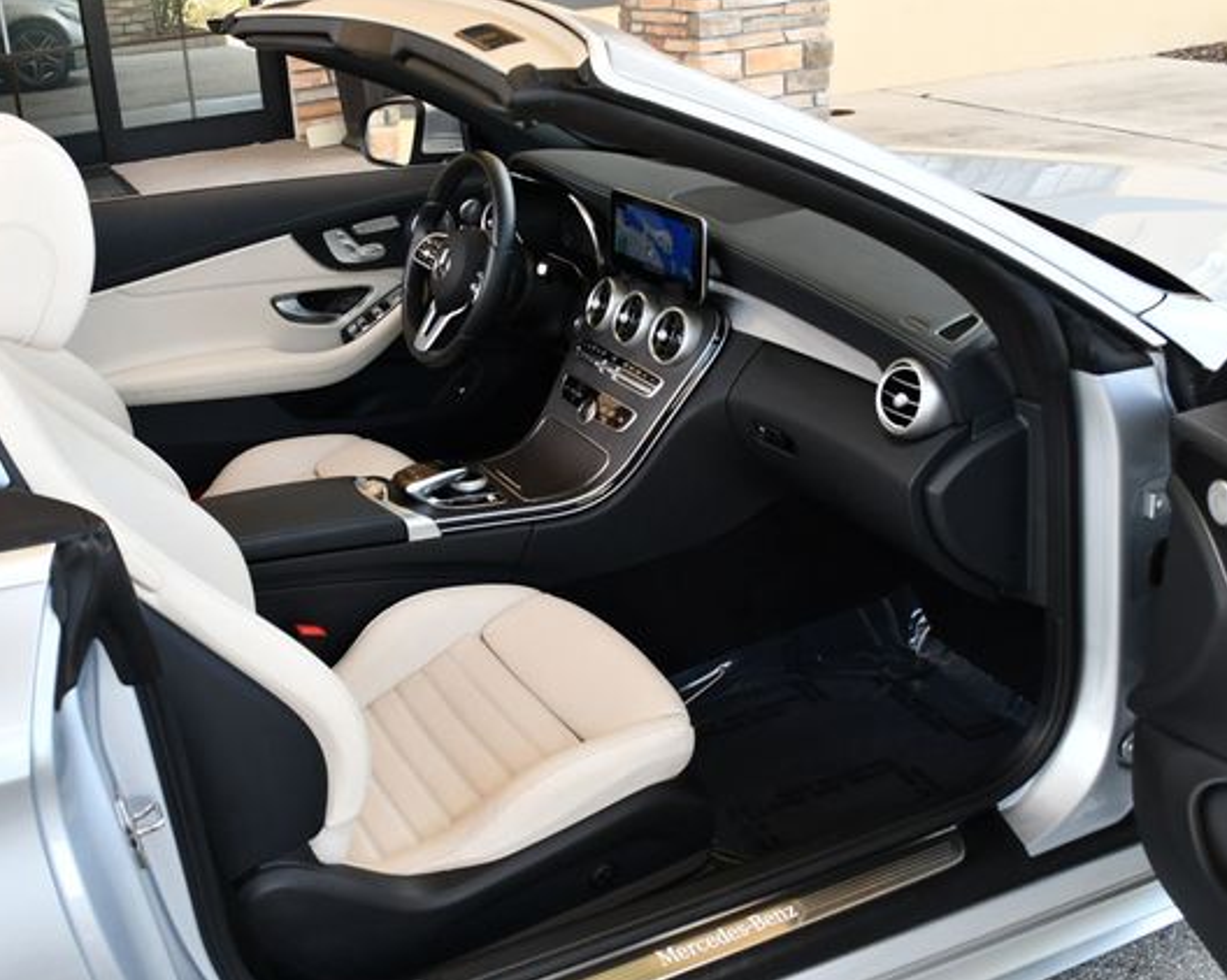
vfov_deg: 36.5
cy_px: 492
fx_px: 1488
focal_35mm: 41
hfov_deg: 44.6
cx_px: 502
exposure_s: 1/250
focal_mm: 18
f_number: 5
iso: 400
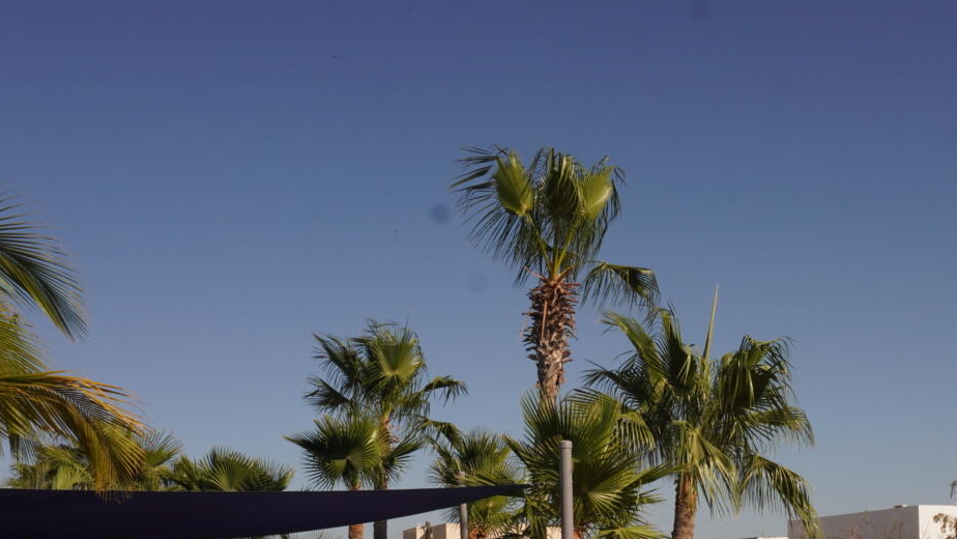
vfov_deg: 25.6
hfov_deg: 45.2
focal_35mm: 44
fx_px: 1117
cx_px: 685
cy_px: 558
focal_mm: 16
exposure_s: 1/200
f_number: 14
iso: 125
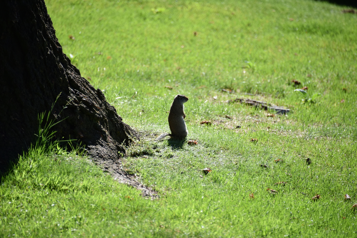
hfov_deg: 6.9
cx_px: 178
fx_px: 2975
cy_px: 119
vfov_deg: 4.6
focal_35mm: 300
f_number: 5.6
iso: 320
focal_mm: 300
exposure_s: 1/640
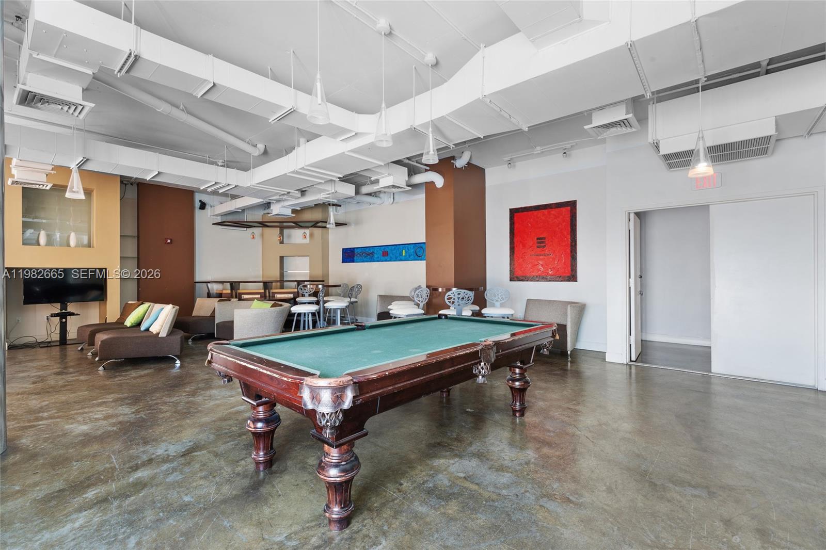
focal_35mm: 16
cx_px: 413
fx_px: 367
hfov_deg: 96.7
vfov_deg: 73.7
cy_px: 275
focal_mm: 16
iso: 250
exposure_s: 3.2
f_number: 14
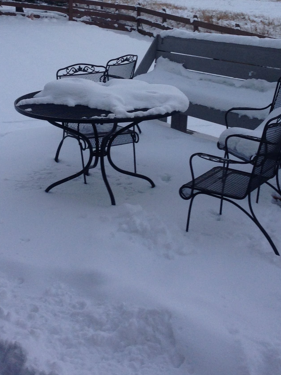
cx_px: 110
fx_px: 693
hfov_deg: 22.9
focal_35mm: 64
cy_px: 90
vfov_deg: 29.7
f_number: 2.4
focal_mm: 4.12
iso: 50
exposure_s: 1/40
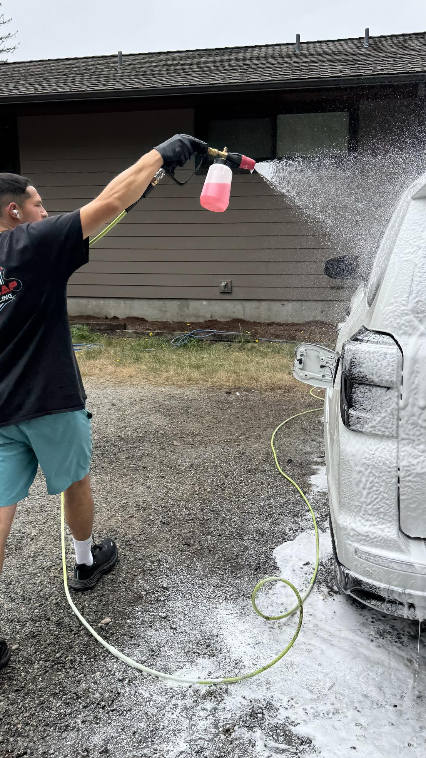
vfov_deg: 58.0
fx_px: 683
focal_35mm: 34
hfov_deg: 34.6
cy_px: 398
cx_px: 249
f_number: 1.78
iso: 80
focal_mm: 6.76
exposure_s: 1/1818
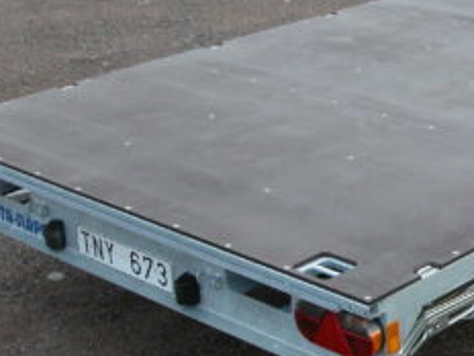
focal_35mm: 88
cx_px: 470
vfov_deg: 16.7
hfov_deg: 21.5
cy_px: 266
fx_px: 1205
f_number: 4.5
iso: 100
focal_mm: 8.9
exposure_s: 1/130
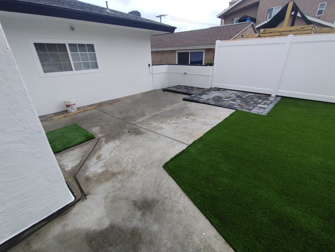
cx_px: 168
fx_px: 155
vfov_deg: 78.1
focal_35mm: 16
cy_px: 126
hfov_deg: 94.5
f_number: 2.2
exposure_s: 1/1060
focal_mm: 1.66
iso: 100
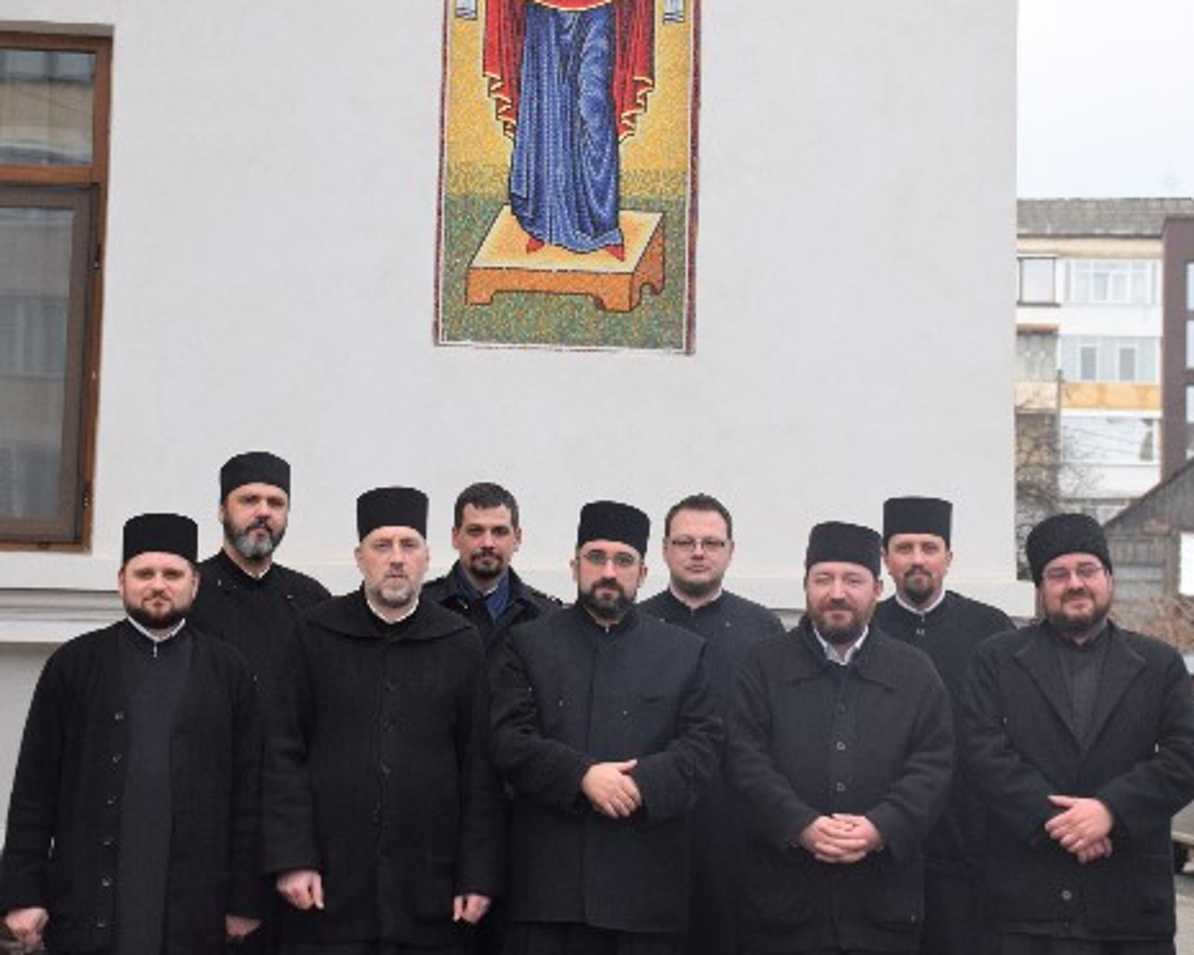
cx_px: 561
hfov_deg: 20.8
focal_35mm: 92
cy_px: 321
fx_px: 3251
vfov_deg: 16.7
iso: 400
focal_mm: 38
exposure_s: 1/160
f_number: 7.1
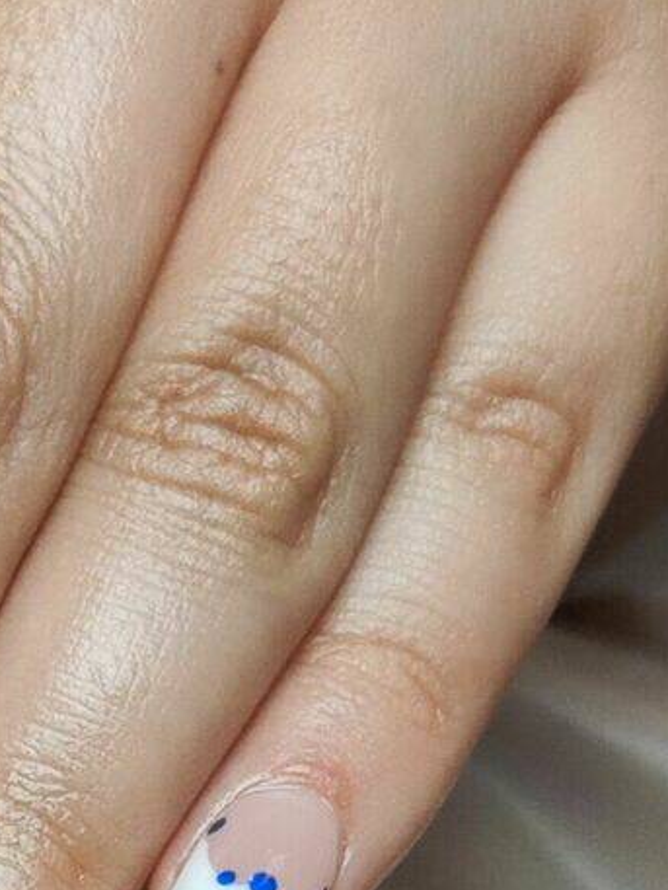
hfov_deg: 16.6
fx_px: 2160
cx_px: -212
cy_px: 1394
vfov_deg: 19.7
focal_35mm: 84
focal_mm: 5.59
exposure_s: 1/387
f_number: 1.88
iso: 50
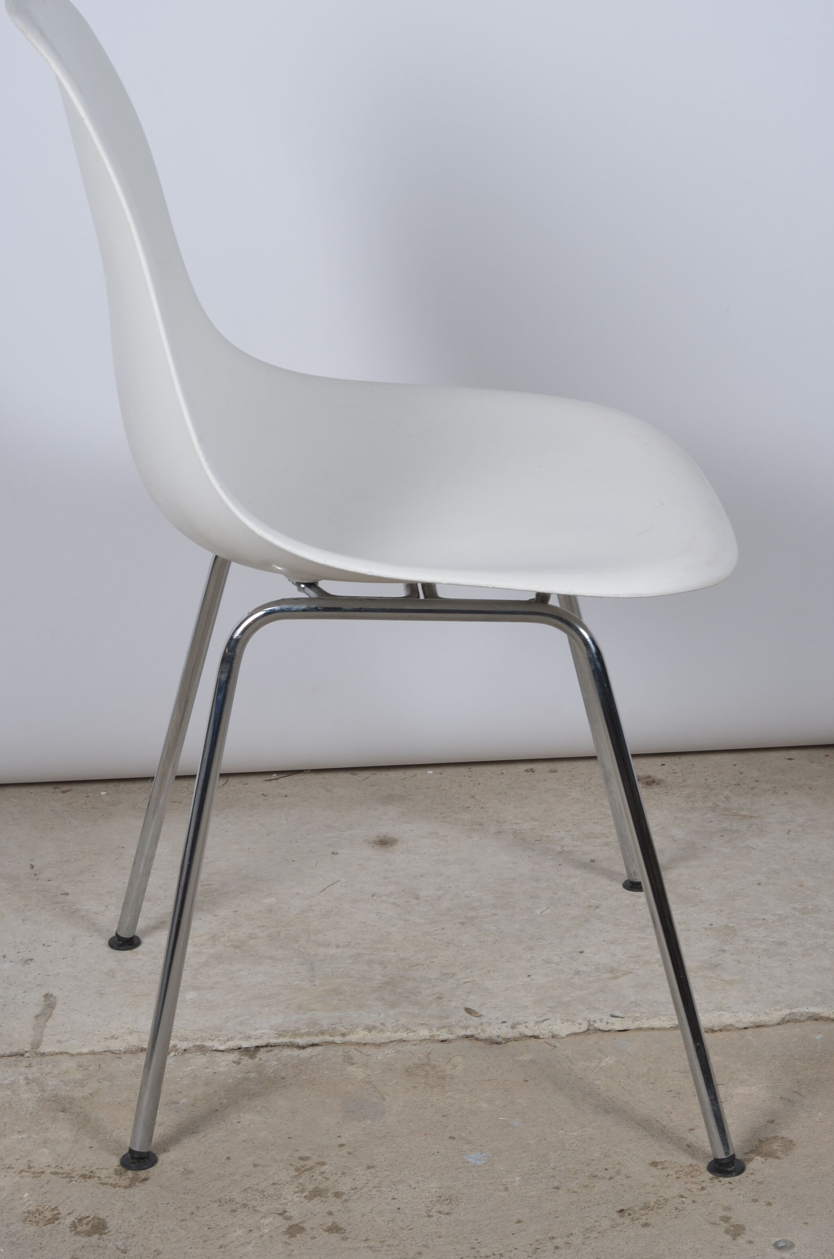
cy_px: 576
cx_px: 396
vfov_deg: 22.9
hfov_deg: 15.3
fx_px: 3107
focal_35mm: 89
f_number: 11
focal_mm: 50
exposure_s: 1/125
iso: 100
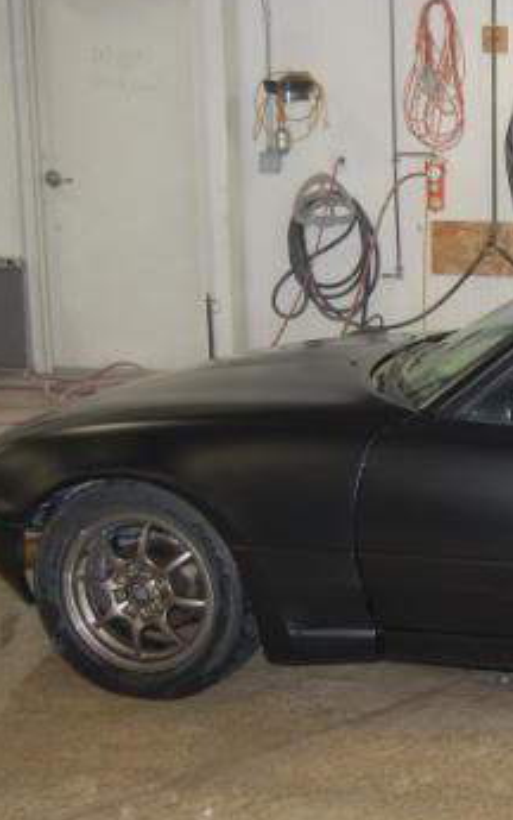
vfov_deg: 30.2
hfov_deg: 17.9
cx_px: 670
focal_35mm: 68
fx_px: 1519
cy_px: 437
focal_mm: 24
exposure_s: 1/60
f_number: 4
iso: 400
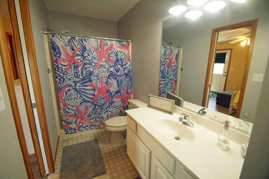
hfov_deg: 100.5
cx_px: 134
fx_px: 112
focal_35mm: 15
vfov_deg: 77.2
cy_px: 90
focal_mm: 10
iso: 500
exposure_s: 1/60
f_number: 4
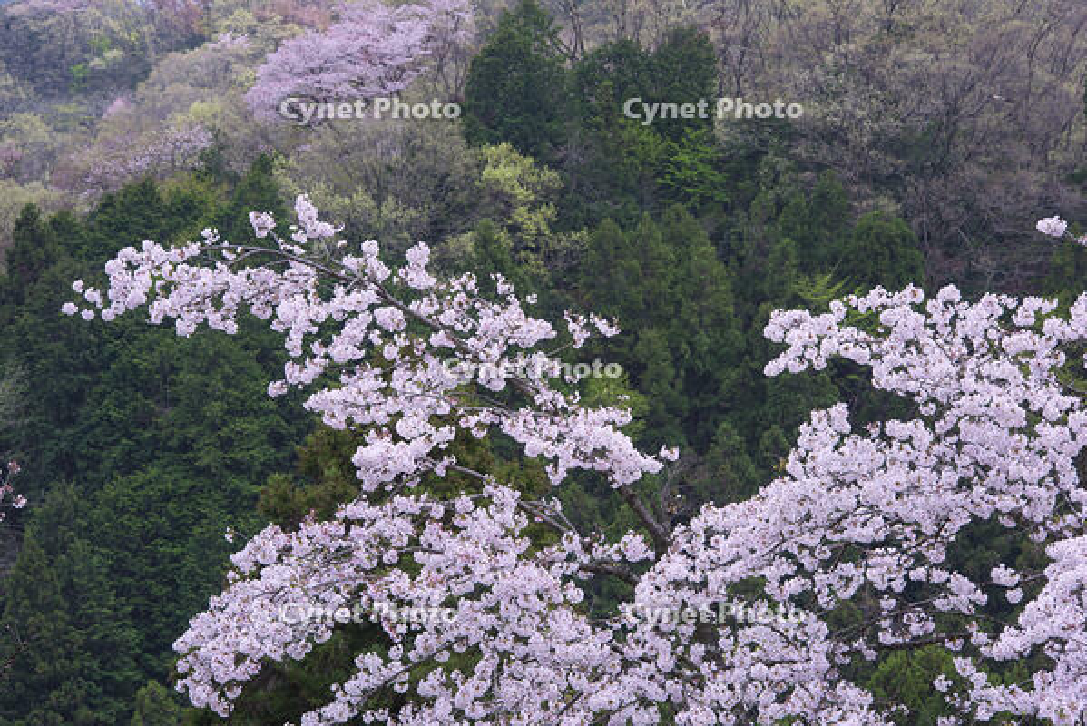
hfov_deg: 15.2
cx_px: 544
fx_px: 4078
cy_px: 363
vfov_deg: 10.2
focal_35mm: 135
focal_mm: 135
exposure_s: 1/15
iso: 100
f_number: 13
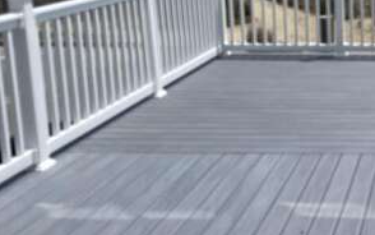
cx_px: 408
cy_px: 56
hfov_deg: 29.1
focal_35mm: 64
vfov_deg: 20.2
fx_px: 654
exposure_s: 1/7813
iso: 32
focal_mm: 4.2
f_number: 1.6
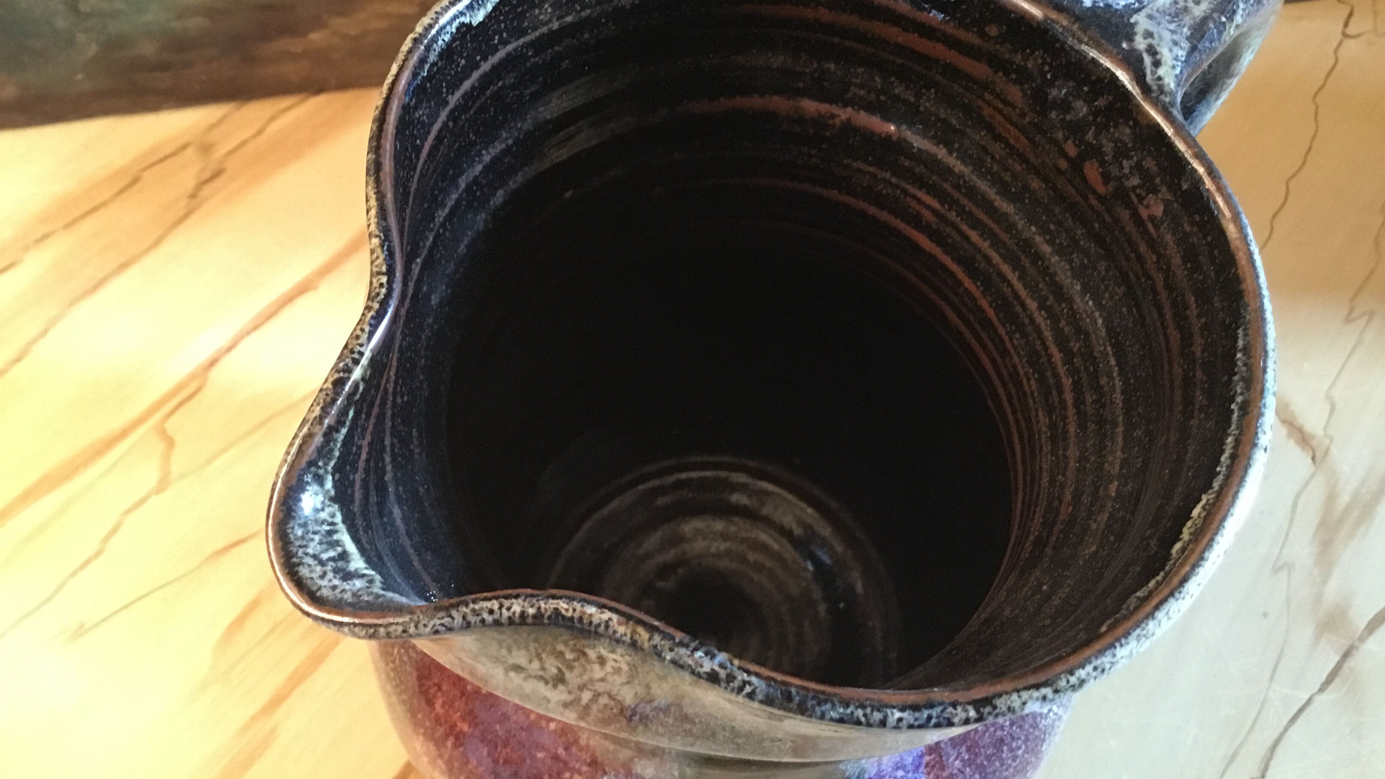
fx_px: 1249
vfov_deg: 34.7
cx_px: 692
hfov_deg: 58.0
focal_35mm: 34
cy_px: 373
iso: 400
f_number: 2.4
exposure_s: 1/17
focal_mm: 3.3
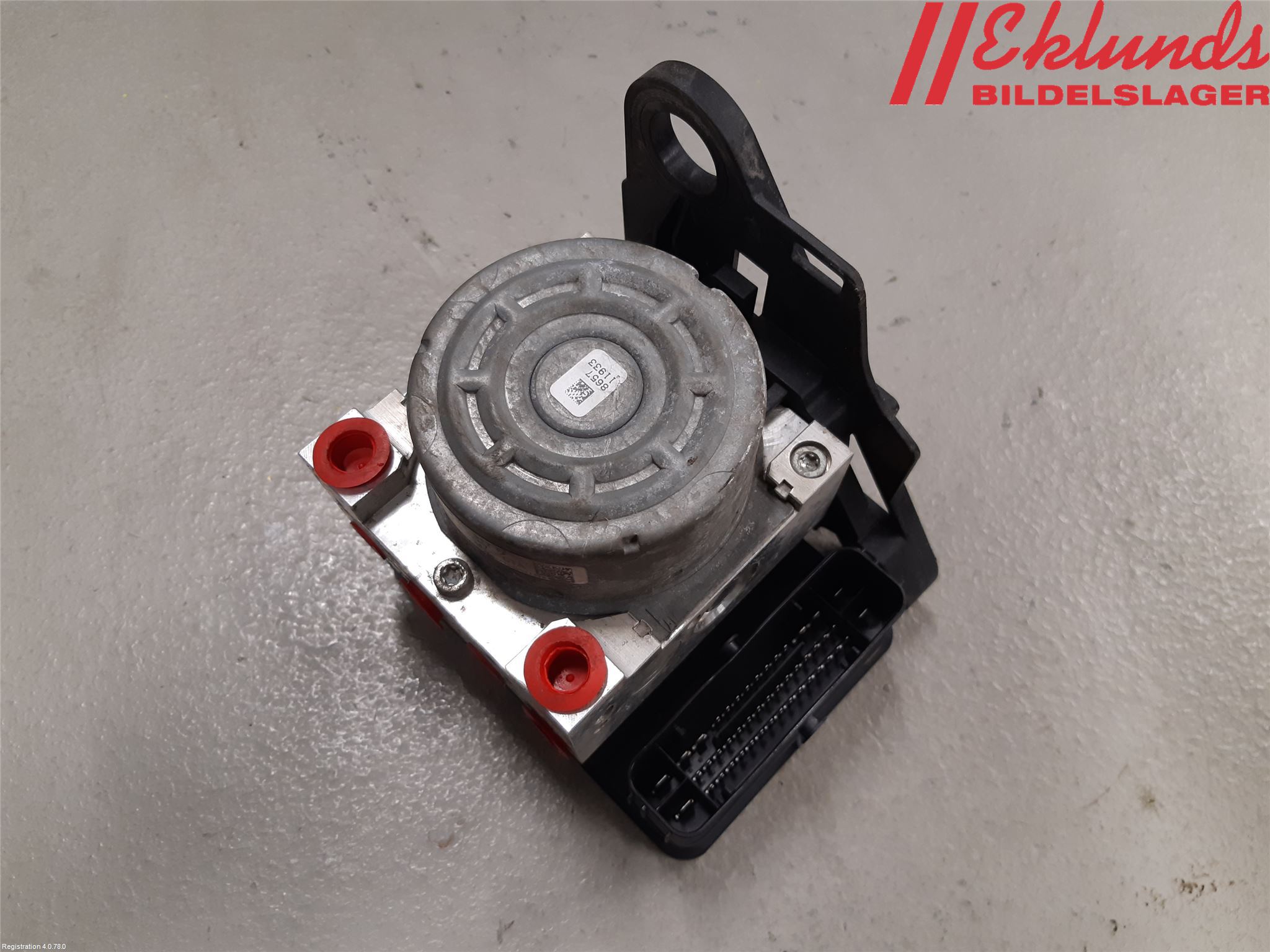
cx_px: 635
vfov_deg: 53.1
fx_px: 954
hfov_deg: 67.3
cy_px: 476
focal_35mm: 26
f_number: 1.7
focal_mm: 3.93
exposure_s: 1/50
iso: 100
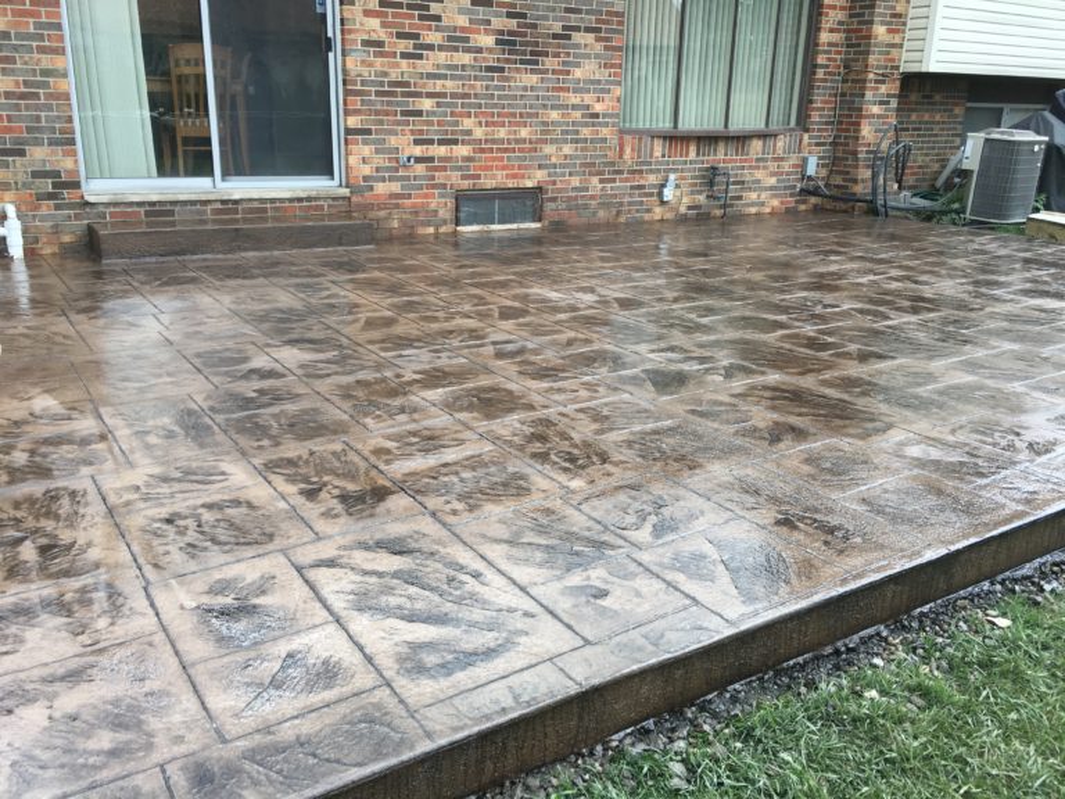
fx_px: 892
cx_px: 532
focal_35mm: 29
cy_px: 400
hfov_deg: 61.7
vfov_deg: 48.2
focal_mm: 4.15
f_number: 2.2
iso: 25
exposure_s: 1/359
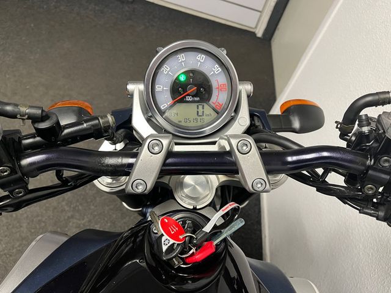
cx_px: 196
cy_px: 146
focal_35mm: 26
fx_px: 294
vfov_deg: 53.1
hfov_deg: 67.3
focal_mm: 5.1
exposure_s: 1/50
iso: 160
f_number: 1.6
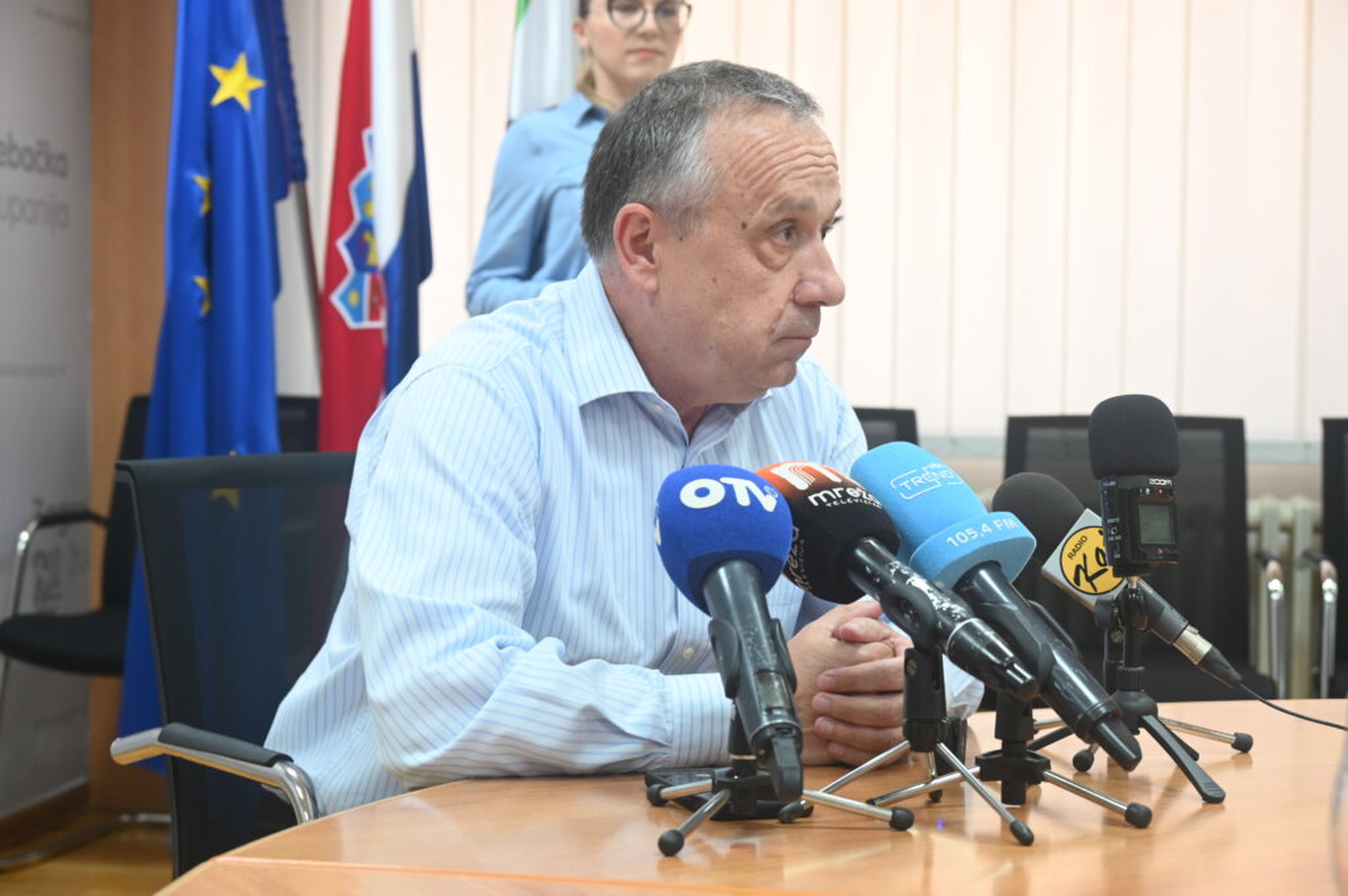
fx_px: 2058
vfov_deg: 24.6
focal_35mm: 55
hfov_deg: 36.3
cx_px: 674
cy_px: 448
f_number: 5.6
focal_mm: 55
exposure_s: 1/60
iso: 2200
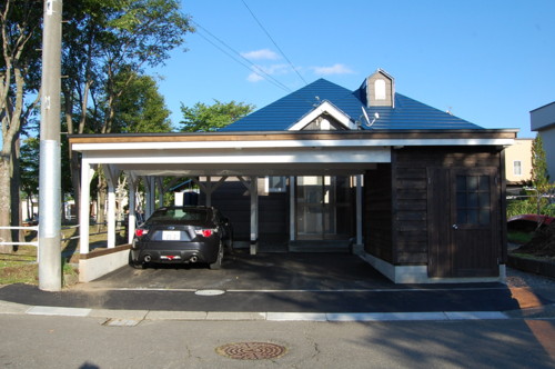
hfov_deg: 62.0
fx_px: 462
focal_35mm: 30
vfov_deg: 43.5
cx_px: 278
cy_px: 184
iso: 400
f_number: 10
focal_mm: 20
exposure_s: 1/250
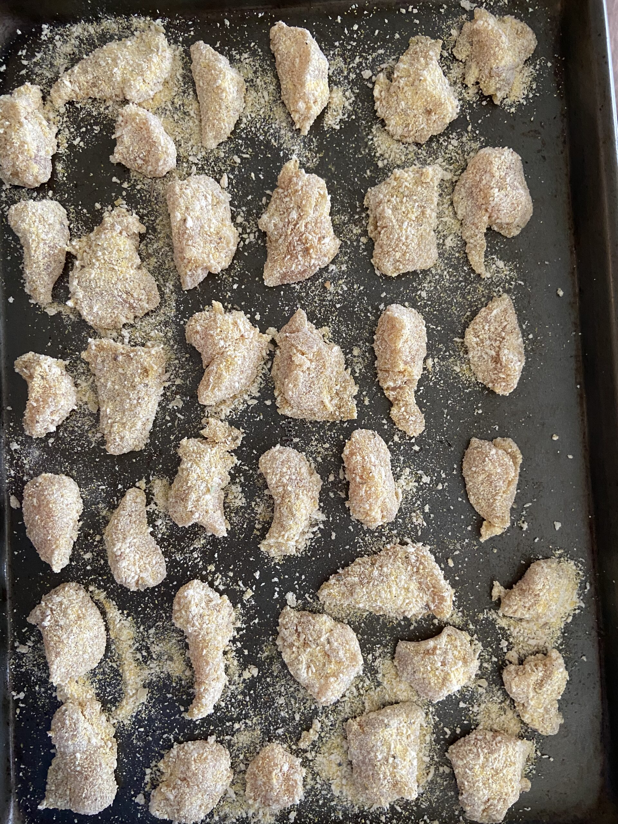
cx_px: 309
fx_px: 619
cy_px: 412
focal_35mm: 26
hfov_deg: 53.1
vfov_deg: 67.3
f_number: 1.8
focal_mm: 4.25
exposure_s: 1/60
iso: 400
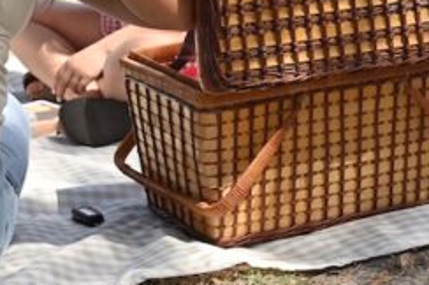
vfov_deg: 8.2
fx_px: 1952
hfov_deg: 12.5
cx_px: 250
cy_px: -158
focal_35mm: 164
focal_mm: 39
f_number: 4.5
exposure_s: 1/1000
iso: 200
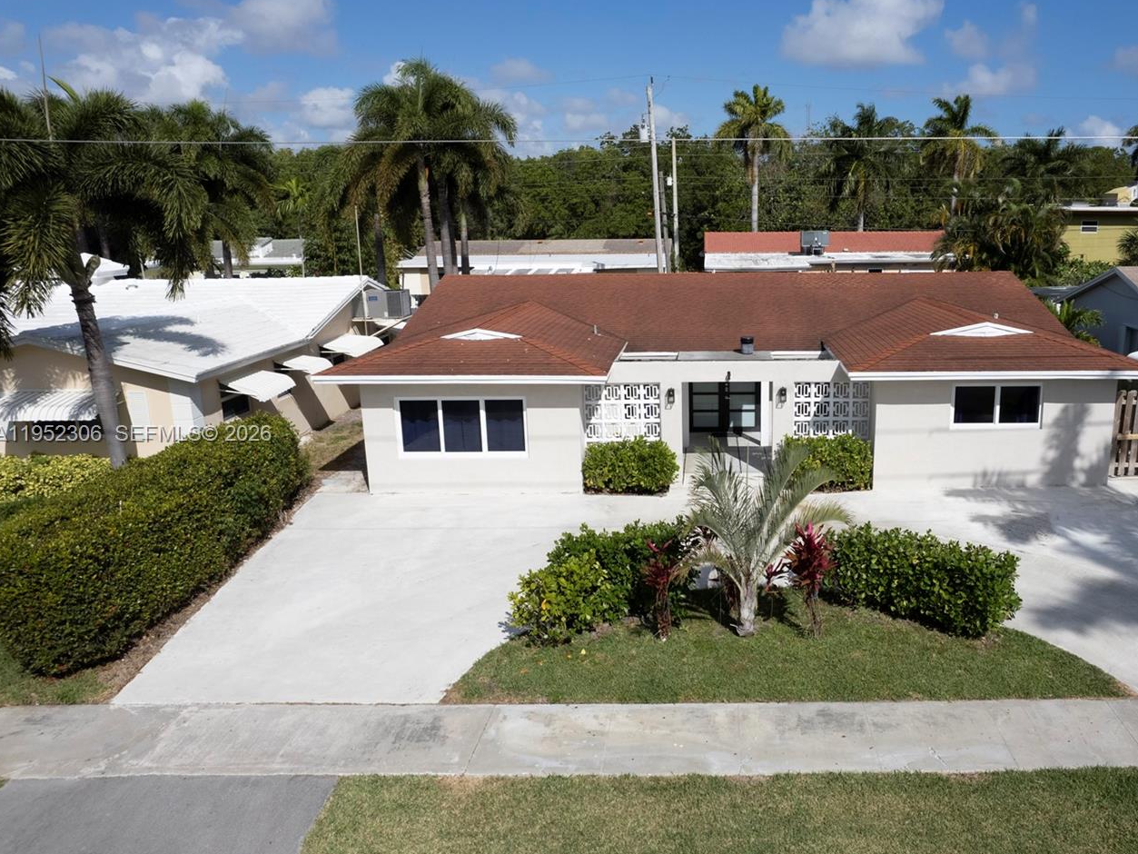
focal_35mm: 27
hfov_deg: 64.3
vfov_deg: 51.4
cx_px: 716
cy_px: 436
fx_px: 888
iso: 160
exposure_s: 1/5000
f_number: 2.8
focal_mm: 8.38
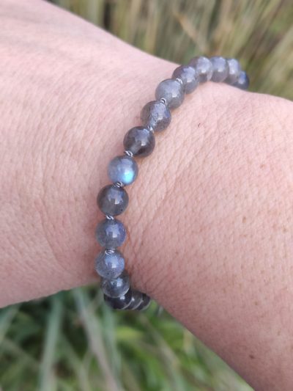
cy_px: 196
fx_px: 293
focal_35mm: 26
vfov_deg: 67.3
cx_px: 146
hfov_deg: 53.1
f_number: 1.75
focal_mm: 4.77
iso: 134
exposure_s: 1/50
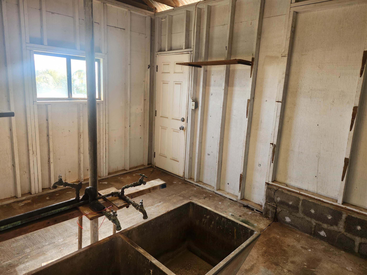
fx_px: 244
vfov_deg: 58.9
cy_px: 138
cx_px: 184
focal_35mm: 23
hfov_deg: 73.9
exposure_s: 1/120
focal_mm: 5.4
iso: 80
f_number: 1.8
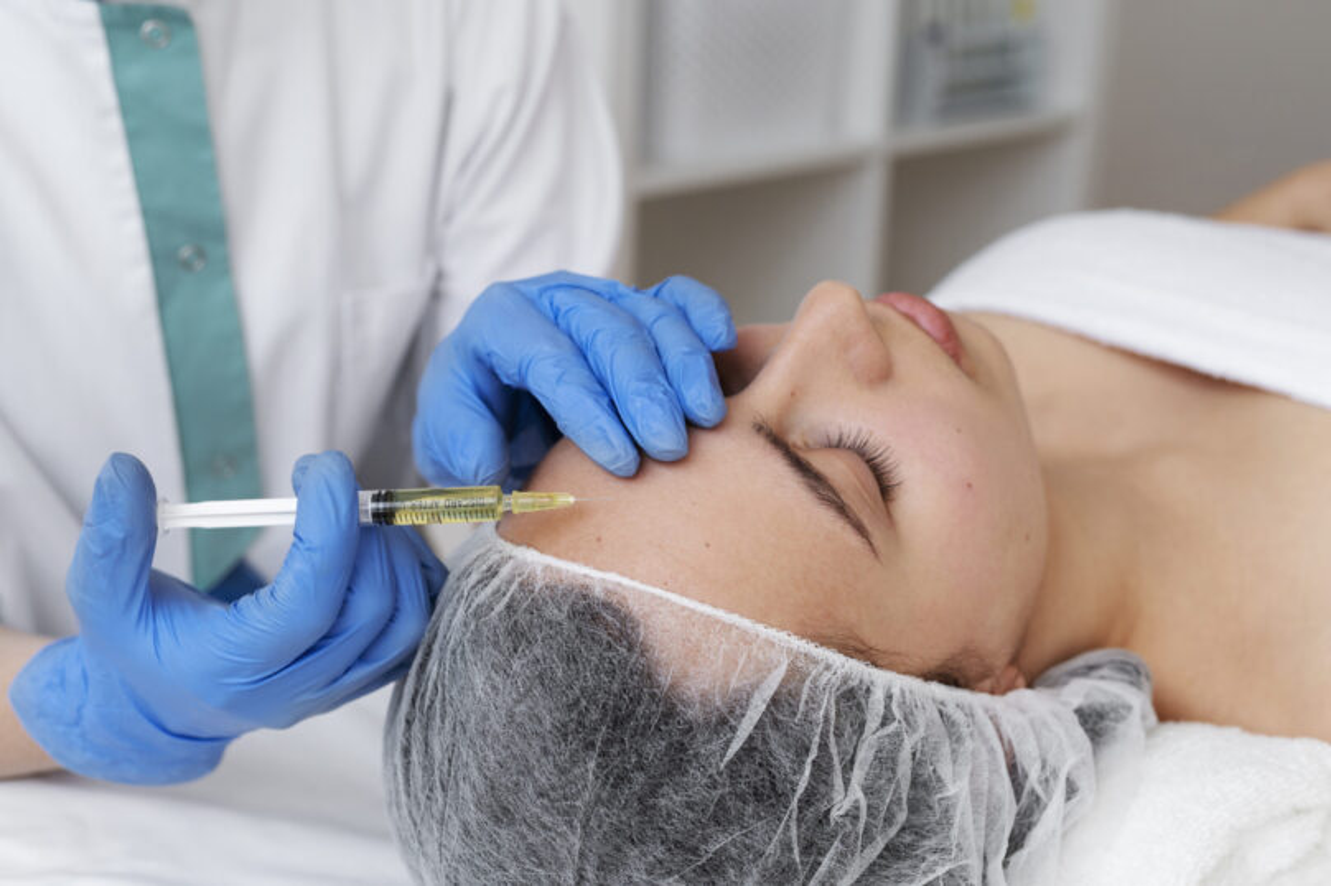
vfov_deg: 27.0
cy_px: 443
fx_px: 1848
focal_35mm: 50
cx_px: 666
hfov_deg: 39.6
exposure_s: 1/500
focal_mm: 50
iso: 640
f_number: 5
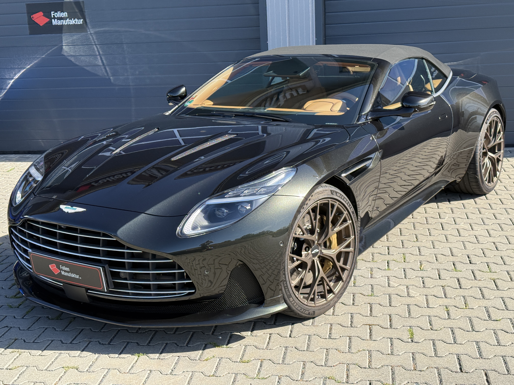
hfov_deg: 39.7
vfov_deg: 30.3
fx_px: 713
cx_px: 257
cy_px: 192
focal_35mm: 48
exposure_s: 1/1330
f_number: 1.78
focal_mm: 6.76
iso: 100
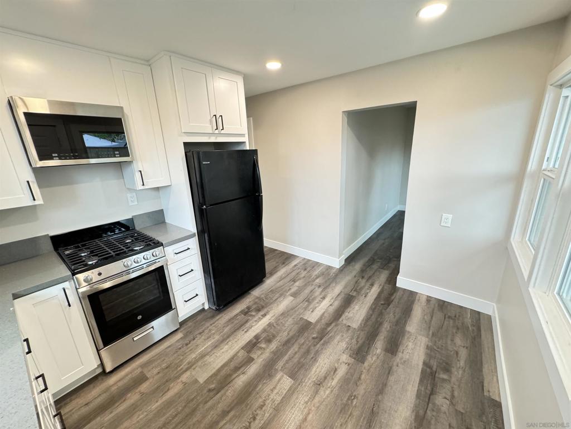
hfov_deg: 102.1
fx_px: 231
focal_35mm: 14
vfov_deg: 85.7
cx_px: 286
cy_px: 214
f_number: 2.2
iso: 400
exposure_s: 1/60
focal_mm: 2.22
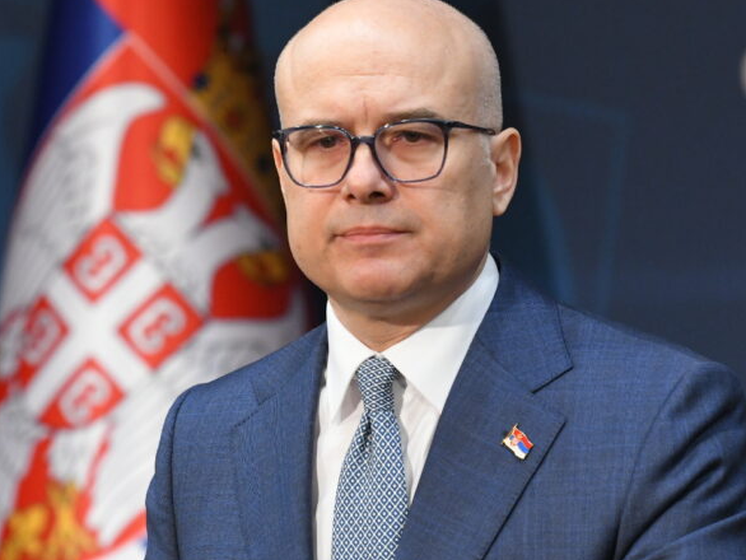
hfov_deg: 3.9
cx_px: 340
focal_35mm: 504
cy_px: 287
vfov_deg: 3.0
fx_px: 10866
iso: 2500
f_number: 4
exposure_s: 1/400
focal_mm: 200
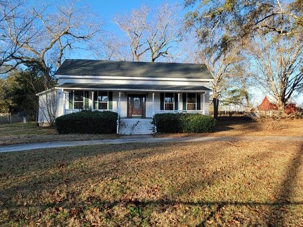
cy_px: 111
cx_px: 151
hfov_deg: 69.4
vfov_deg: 54.9
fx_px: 219
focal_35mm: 25
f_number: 1.8
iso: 16
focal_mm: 6.7
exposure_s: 1/260
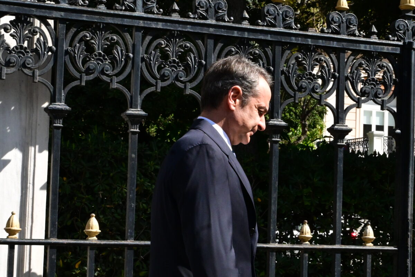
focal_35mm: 50
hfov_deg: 39.6
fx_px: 576
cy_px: 138
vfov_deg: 27.0
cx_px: 208
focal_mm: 33.5
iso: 2500
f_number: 16
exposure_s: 1/1000
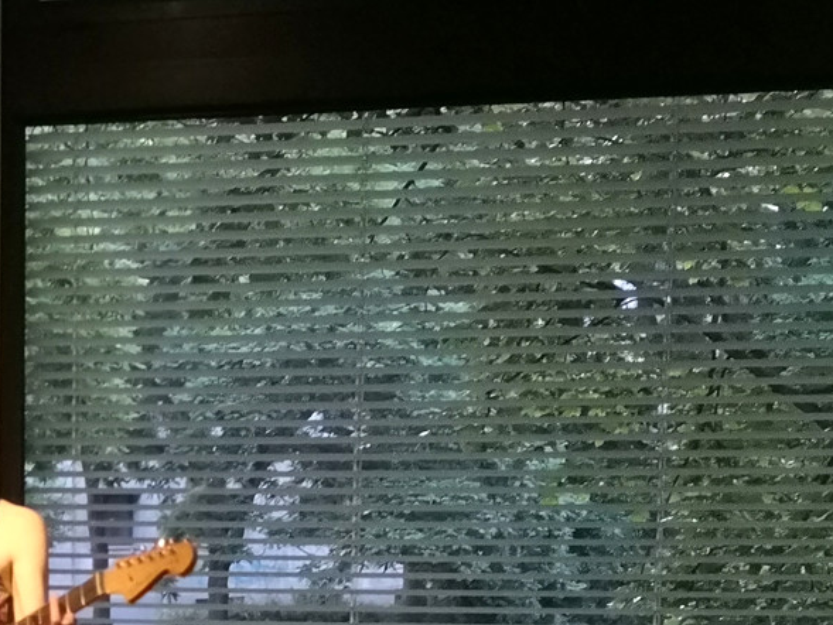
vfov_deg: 15.0
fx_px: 2287
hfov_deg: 19.8
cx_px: -75
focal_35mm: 95
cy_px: 755
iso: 2000
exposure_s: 1/17
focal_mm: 5.6
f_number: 1.8
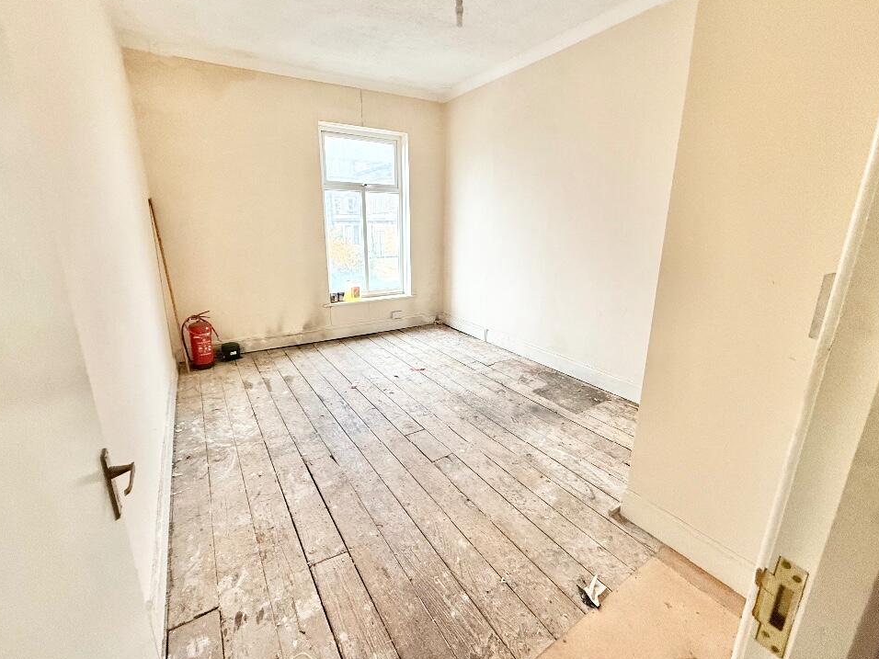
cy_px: 317
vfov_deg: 81.7
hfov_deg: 98.2
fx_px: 381
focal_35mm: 15
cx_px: 443
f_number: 2.2
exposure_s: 1/79
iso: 320
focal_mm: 2.22
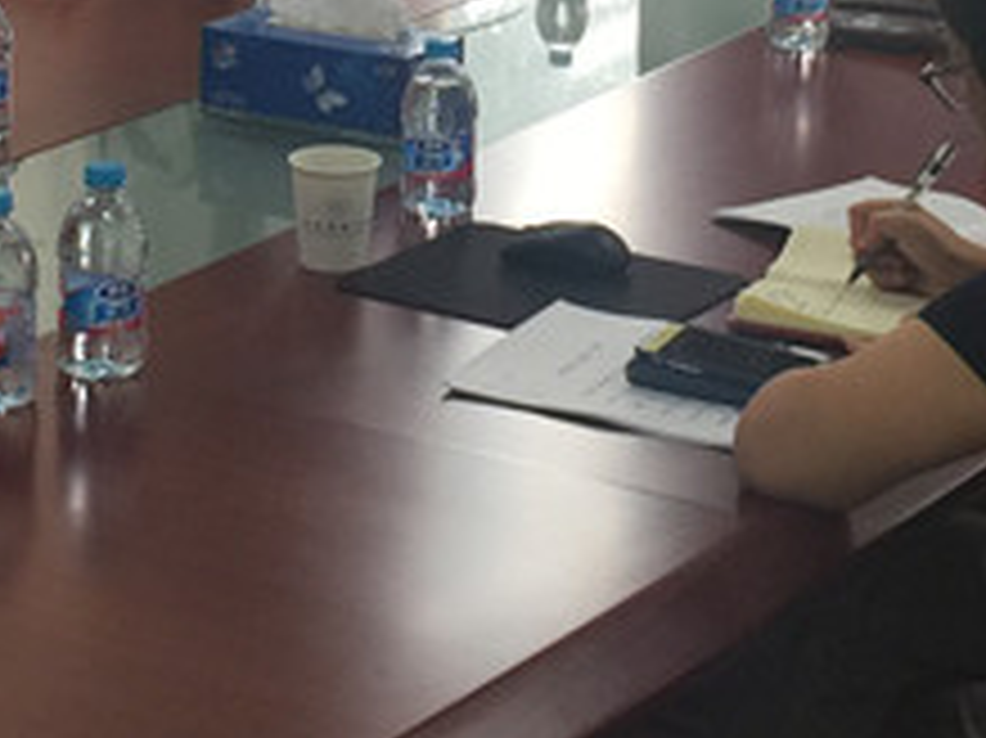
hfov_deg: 18.6
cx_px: 450
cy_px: -135
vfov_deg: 13.6
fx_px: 3018
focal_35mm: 106
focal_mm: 4.15
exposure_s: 1/33
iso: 40
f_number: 2.2
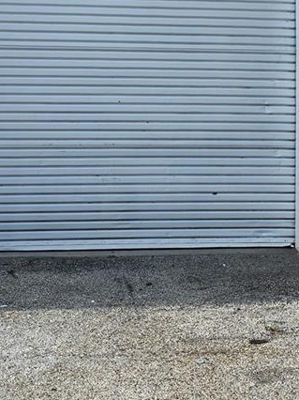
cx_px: 216
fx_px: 957
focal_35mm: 83
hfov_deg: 17.7
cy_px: 7
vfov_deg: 22.7
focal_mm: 6.3
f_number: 1.7
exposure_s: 1/467
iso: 12
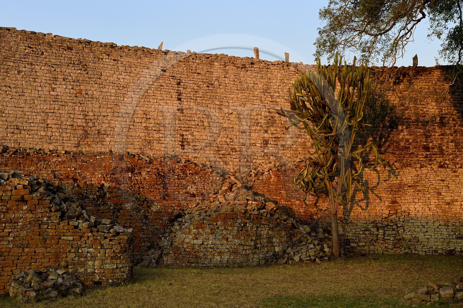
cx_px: 232
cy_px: 154
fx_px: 707
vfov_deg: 24.6
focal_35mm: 55
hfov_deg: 36.3
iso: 400
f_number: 8
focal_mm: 55
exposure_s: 1/160
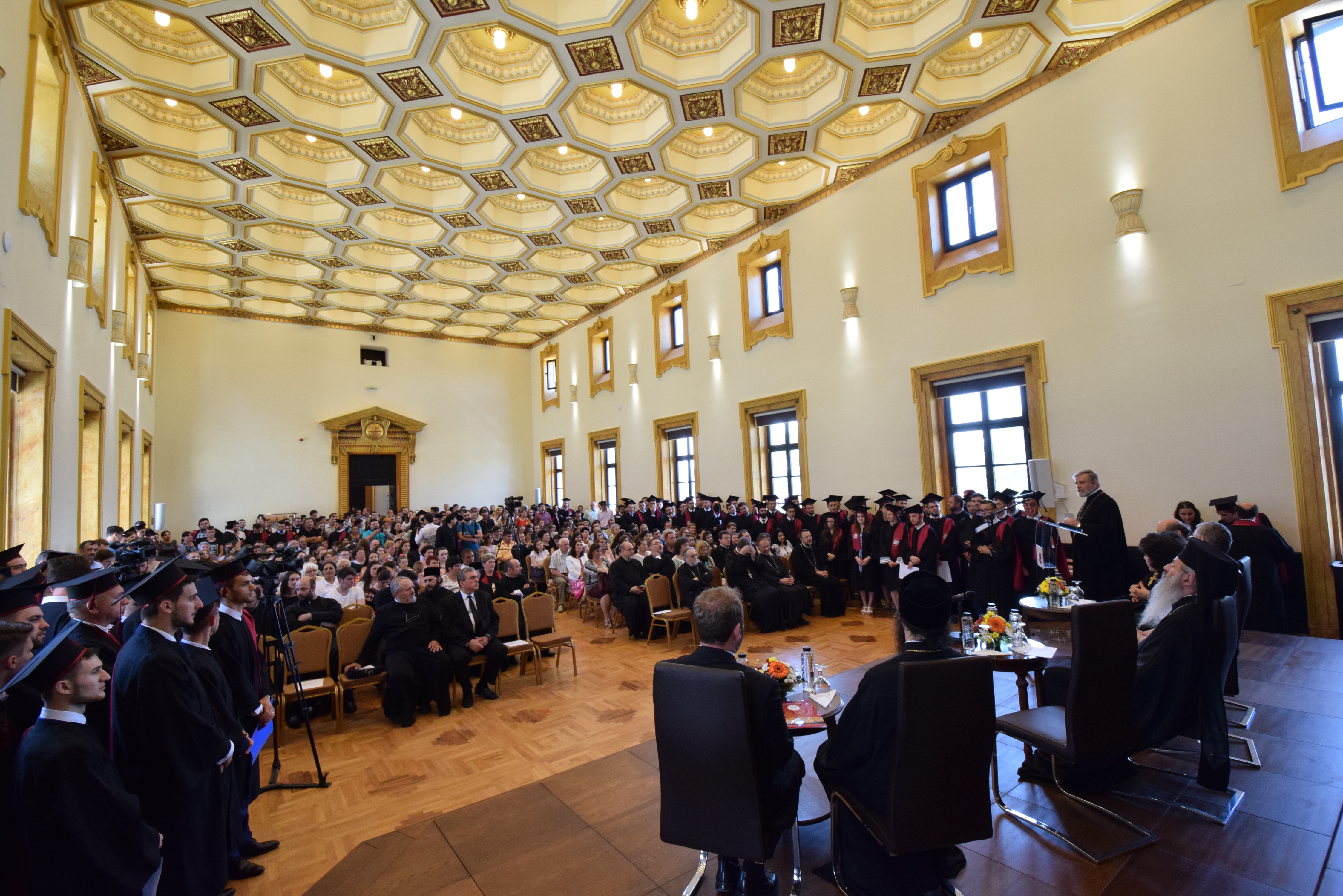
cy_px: 448
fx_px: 560
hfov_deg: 100.4
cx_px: 672
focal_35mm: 15
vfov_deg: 77.4
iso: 1000
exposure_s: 1/60
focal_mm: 10
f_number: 5.6
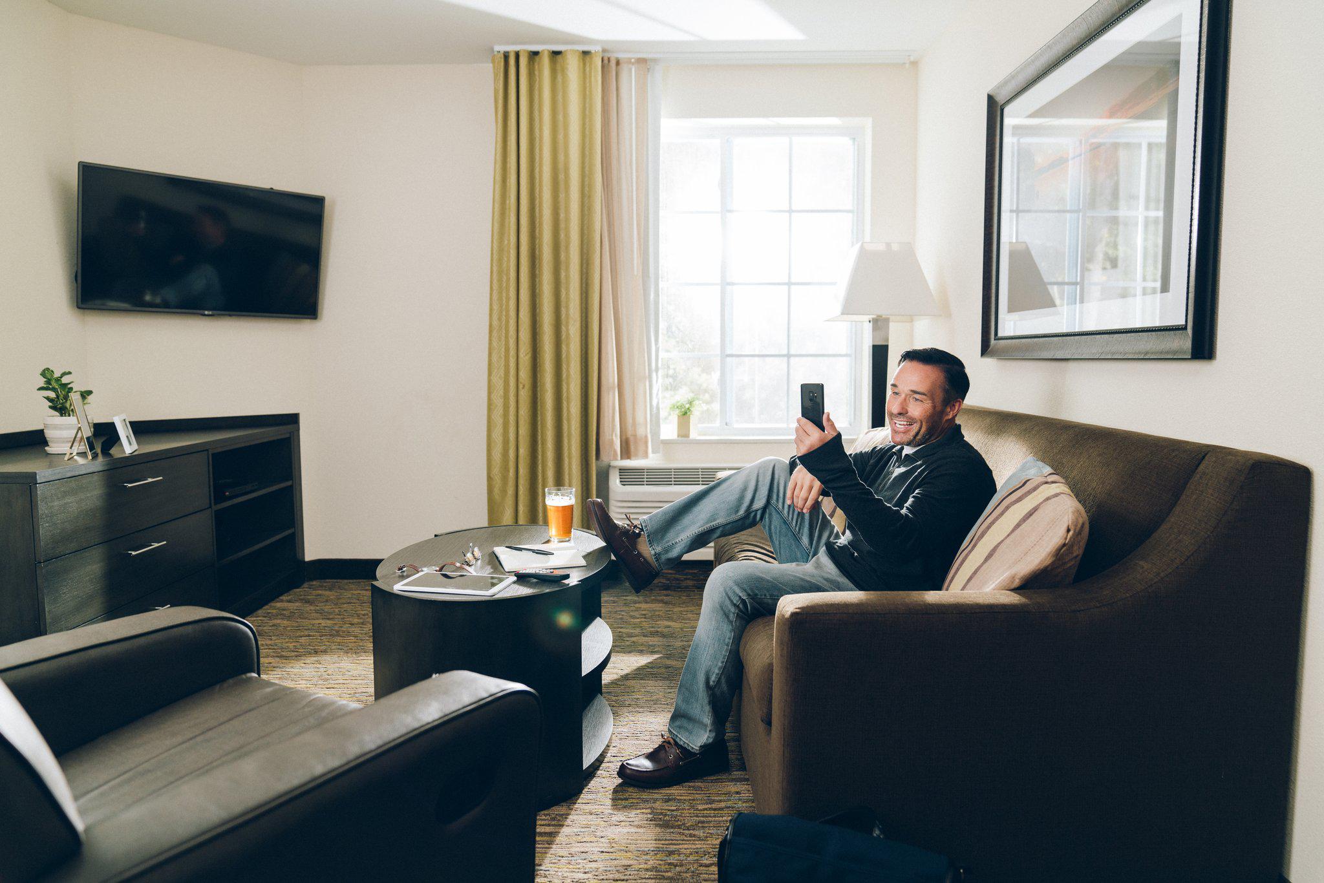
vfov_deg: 53.1
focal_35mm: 24
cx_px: 662
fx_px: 883
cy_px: 442
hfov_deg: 73.7
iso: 200
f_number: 2.8
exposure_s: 1/100
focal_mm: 24
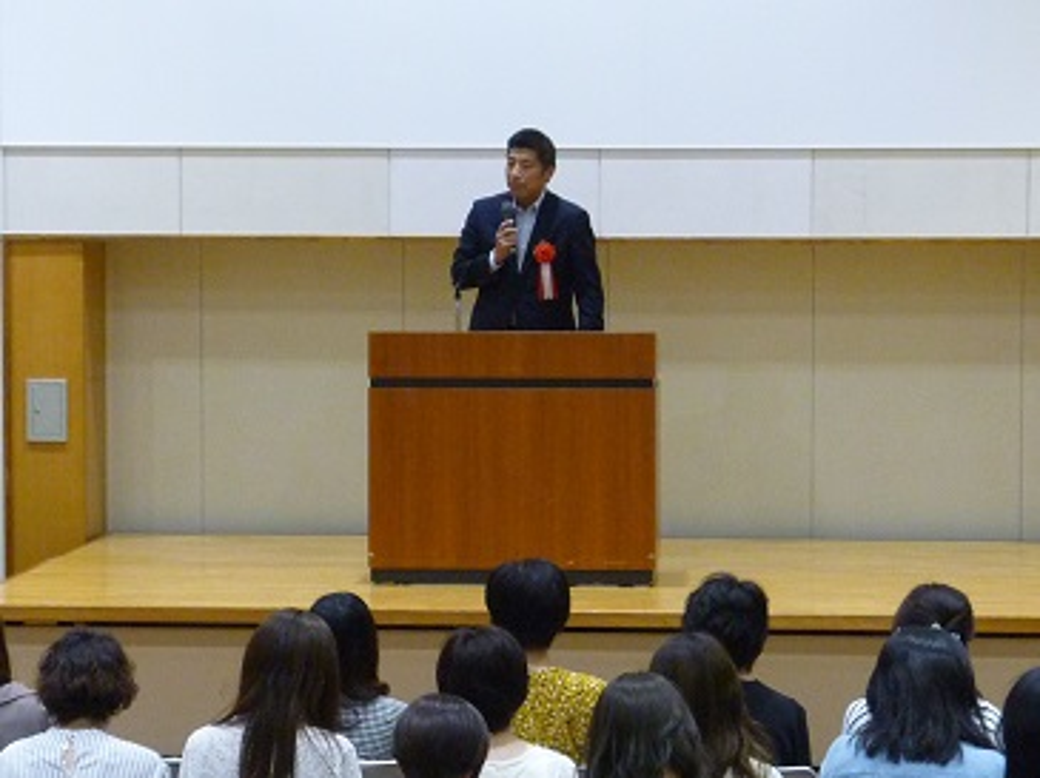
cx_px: 520
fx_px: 3992
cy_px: 389
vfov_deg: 11.1
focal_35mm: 133
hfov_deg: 14.8
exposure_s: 1/25
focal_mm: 12.4
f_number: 4.1
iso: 400
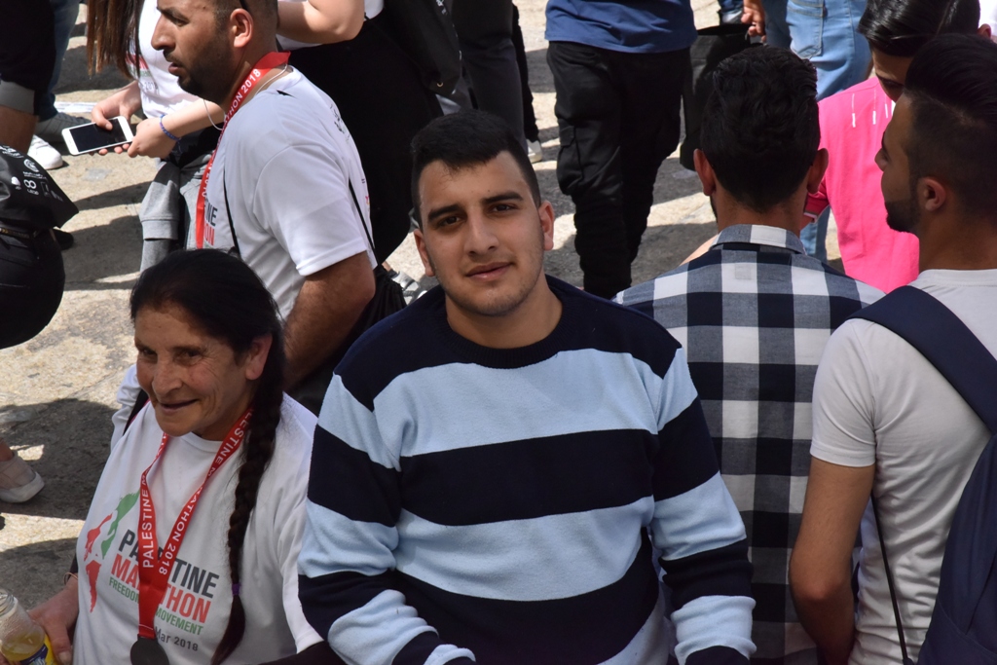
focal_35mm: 120
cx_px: 498
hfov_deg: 17.1
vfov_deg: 11.4
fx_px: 3324
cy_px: 332
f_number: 20
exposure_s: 1/1250
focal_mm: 120
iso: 2500
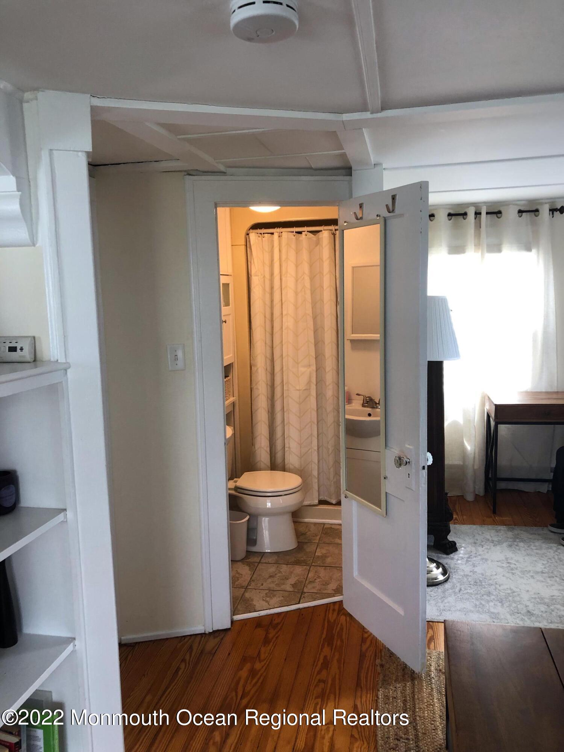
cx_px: 282
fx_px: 608
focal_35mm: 28
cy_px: 376
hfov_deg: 49.7
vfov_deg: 63.4
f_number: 1.8
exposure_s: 1/30
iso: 32
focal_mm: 3.99
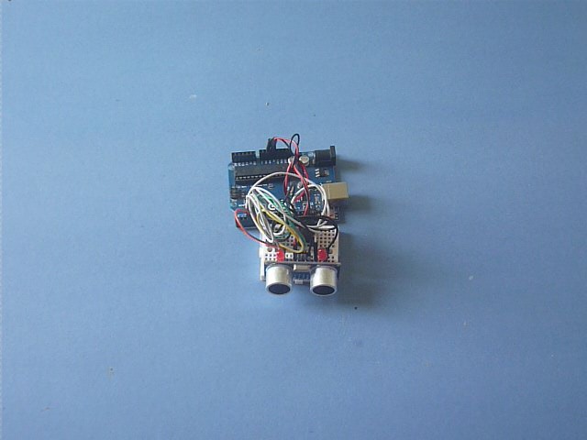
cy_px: 220
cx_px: 294
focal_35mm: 51
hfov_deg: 37.5
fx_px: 865
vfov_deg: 28.6
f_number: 3.2
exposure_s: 1/50
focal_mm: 8.4
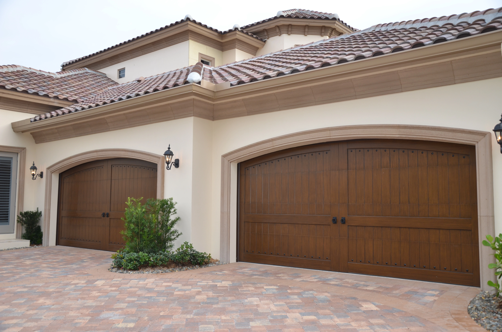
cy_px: 166
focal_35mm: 33
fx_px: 459
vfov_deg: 39.8
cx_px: 251
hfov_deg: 57.3
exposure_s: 1/250
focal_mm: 22
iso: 200
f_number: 3.8
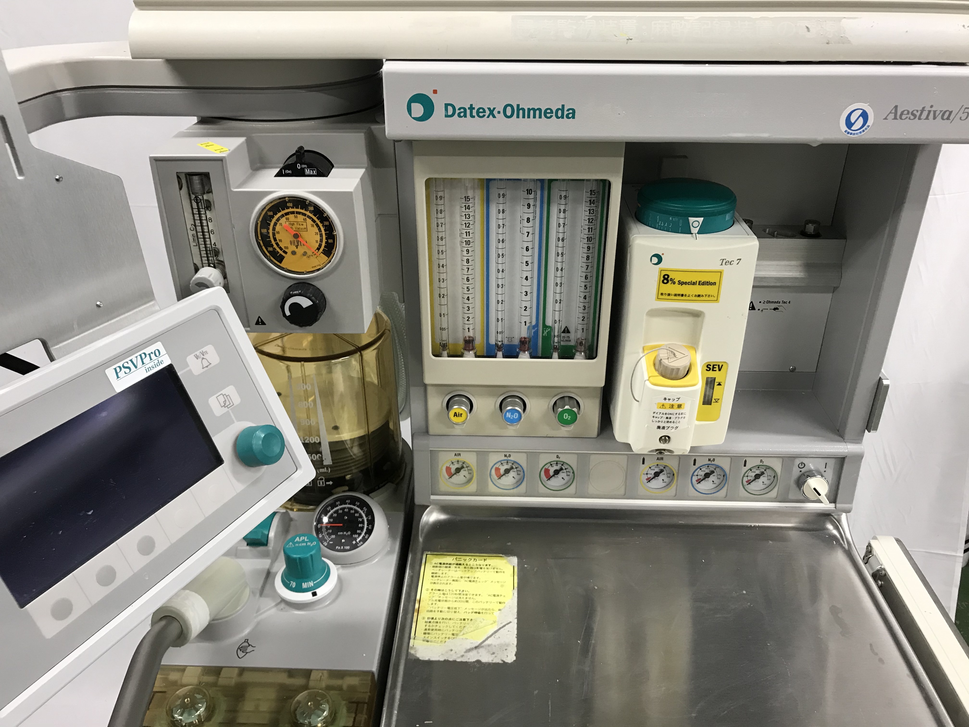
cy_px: 364
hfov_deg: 63.4
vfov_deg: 49.7
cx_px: 484
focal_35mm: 28
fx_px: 784
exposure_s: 1/30
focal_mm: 3.99
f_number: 1.8
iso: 32
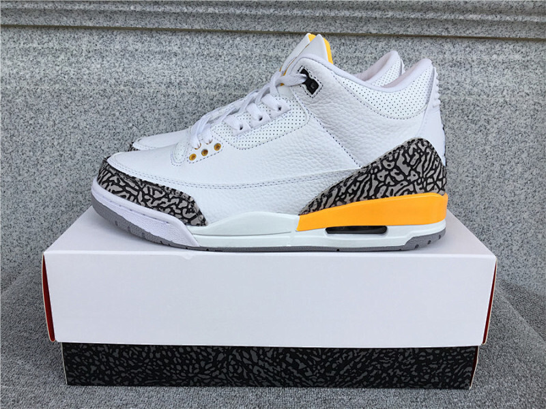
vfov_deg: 45.4
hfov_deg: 58.4
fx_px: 489
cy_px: 204
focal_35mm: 31
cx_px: 273
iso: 25
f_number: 2.4
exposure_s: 1/522
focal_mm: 3.3
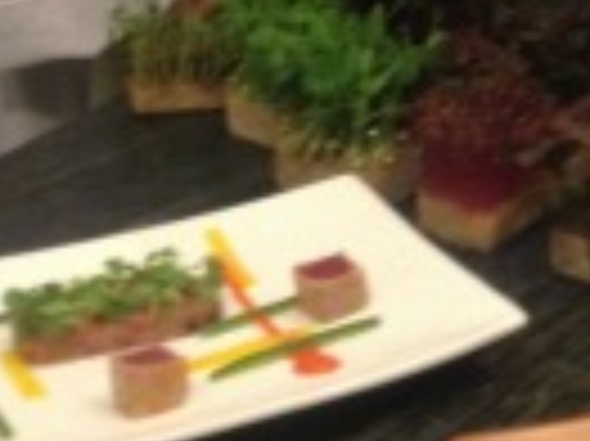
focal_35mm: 134
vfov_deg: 11.0
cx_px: 905
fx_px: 2282
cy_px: 34
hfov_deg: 13.8
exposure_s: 1/20
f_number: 2.4
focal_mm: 4.28
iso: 200
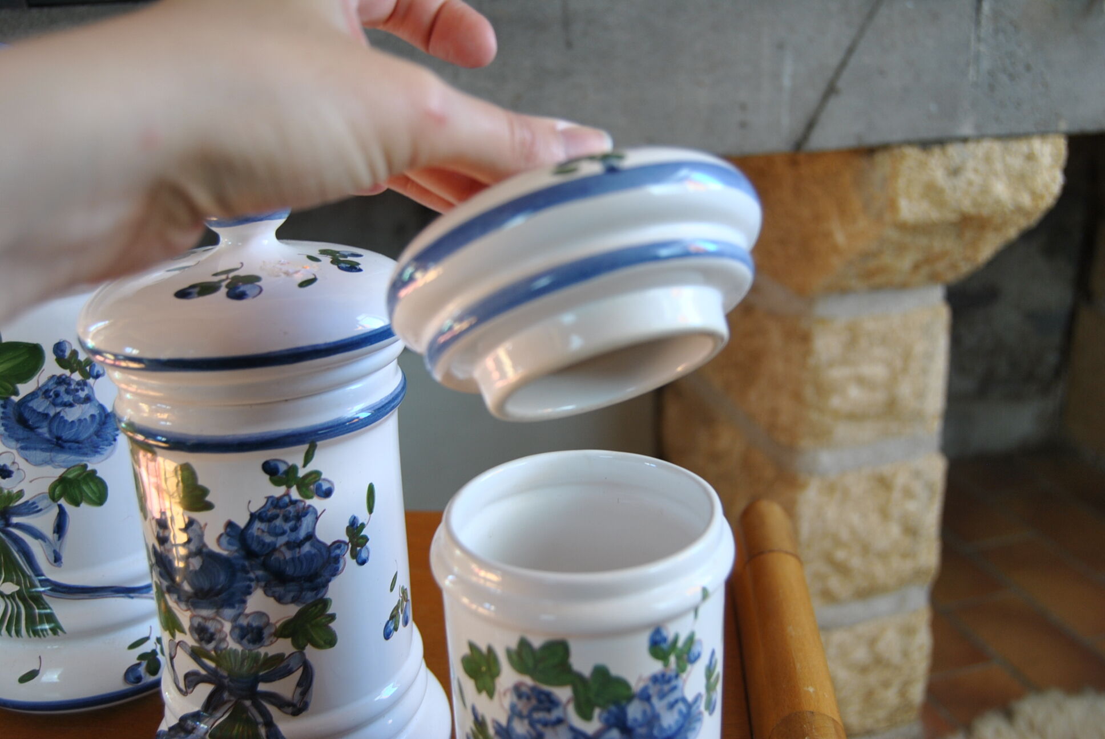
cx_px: 552
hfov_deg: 53.1
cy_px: 370
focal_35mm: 36
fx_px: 1106
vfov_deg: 37.0
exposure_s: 1/30
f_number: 3.8
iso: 200
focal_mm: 24
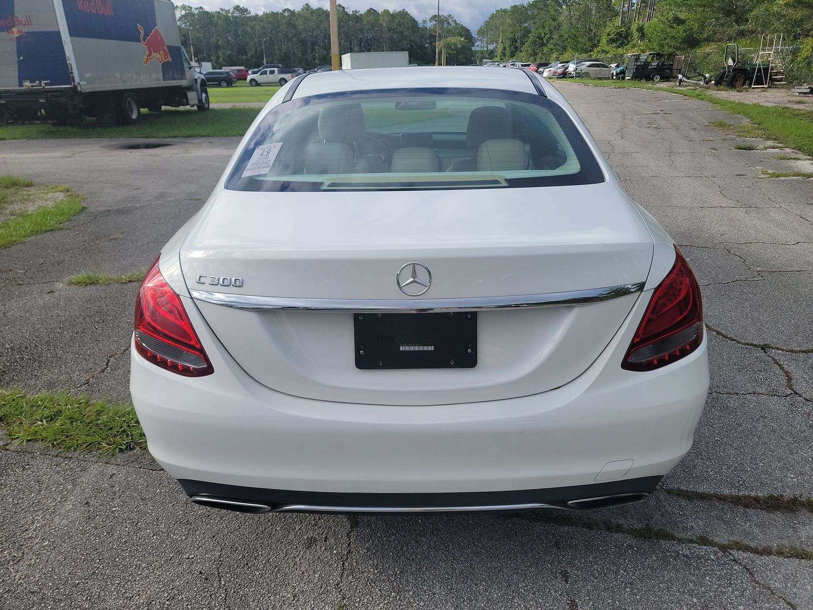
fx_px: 564
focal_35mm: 24
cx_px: 406
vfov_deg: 56.8
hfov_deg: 71.6
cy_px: 305
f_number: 1.8
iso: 50
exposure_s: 1/760
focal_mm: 6.7
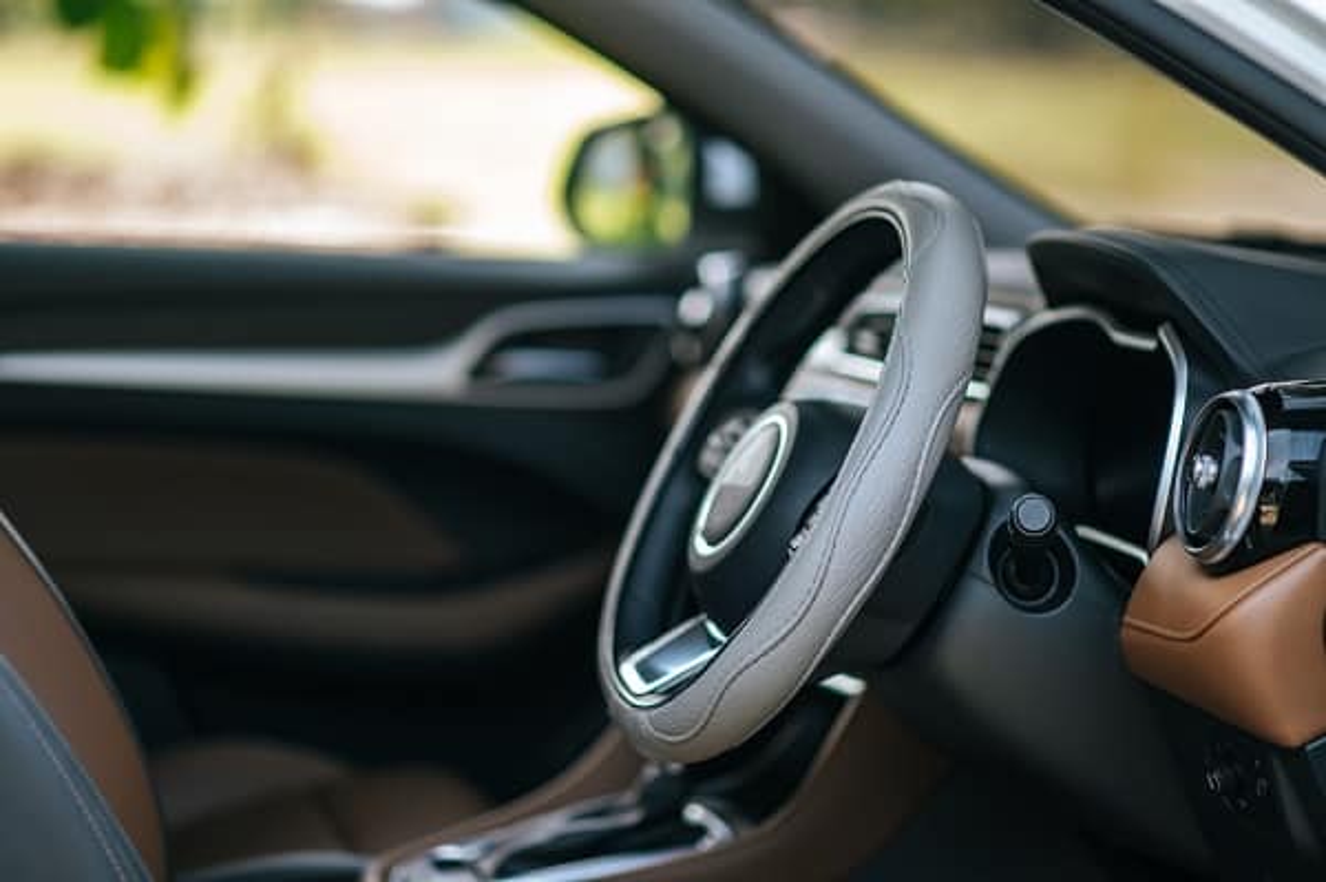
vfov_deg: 16.0
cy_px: 441
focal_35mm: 85
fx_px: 3128
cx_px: 663
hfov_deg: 23.9
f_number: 1.8
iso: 125
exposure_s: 1/320
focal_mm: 85
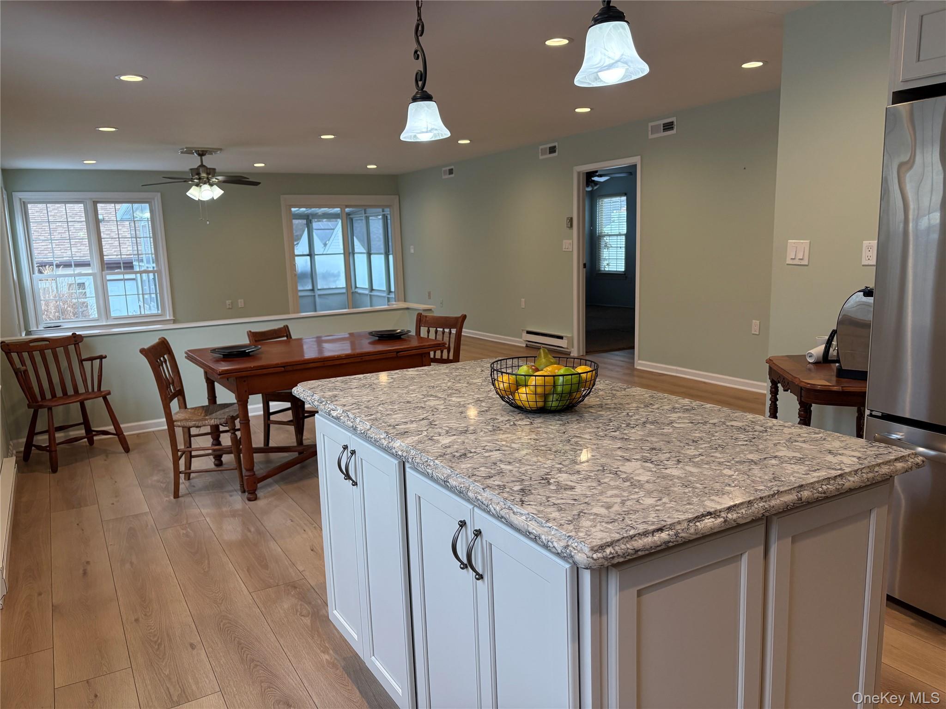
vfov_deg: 53.1
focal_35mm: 26
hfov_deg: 67.3
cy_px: 354
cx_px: 473
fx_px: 711
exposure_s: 1/197
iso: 125
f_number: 1.6
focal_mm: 5.96
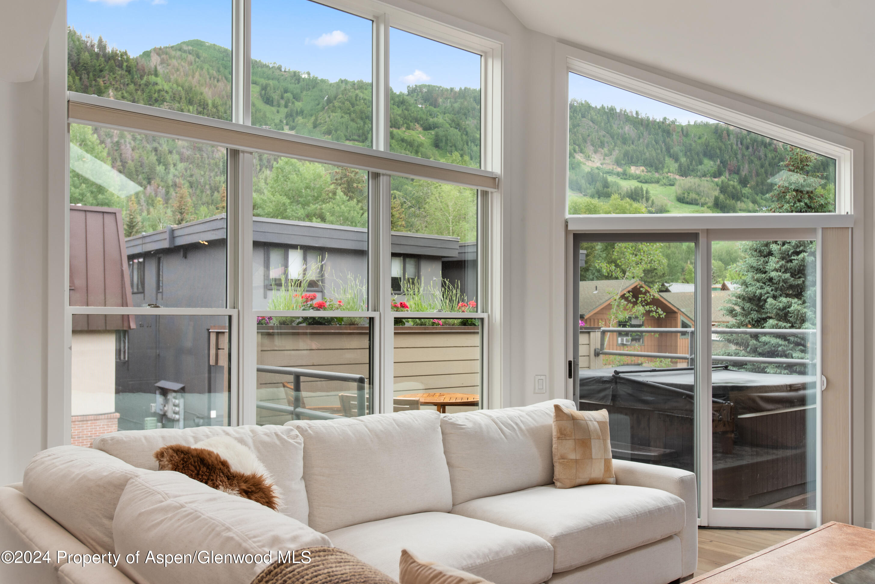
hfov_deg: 60.3
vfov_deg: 42.3
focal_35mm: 31
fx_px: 753
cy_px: 283
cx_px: 452
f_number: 7.1
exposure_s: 1/40
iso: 640
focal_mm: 30
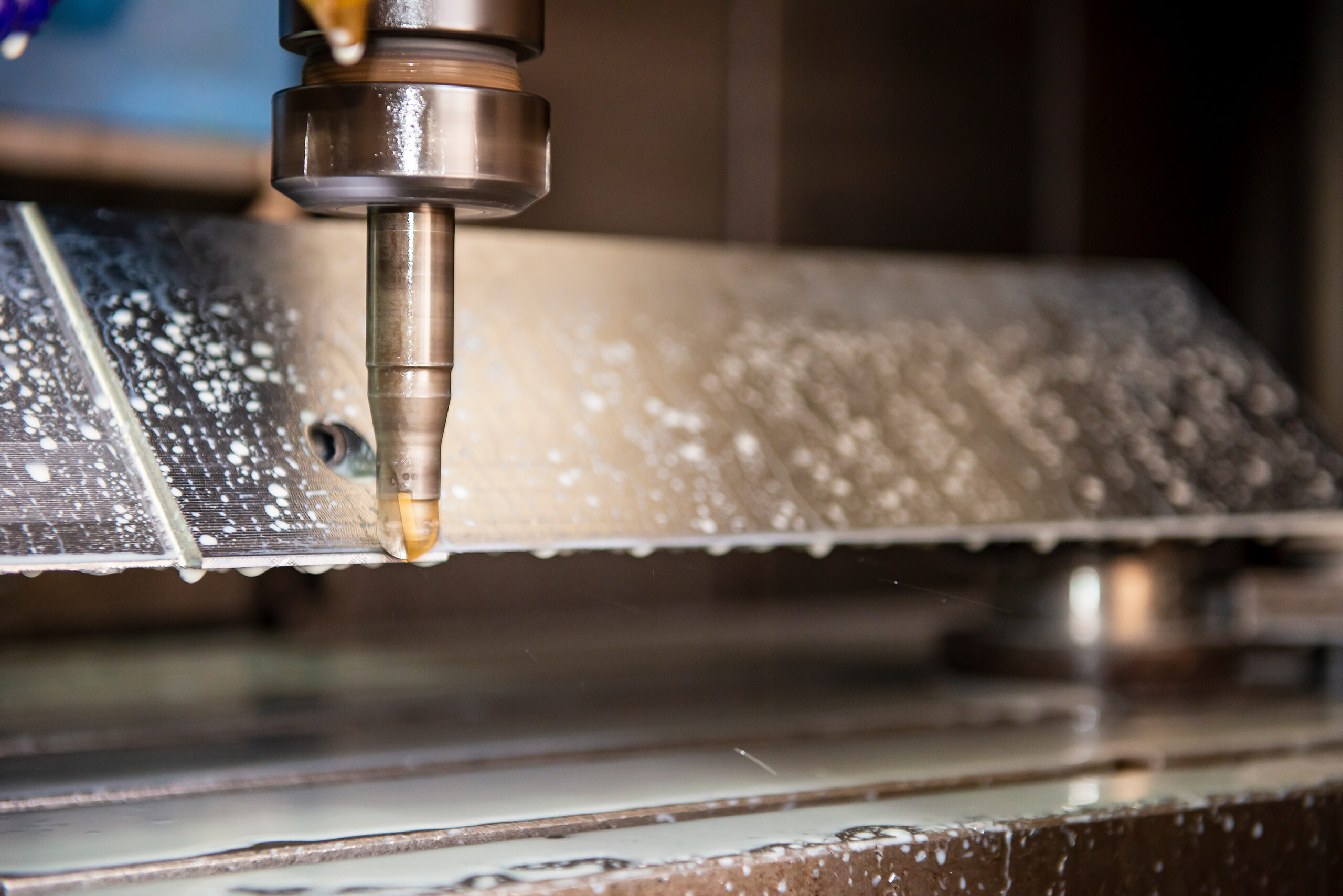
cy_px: 448
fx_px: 2612
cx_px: 672
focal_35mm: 70
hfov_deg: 28.8
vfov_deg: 19.5
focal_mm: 70
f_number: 3.2
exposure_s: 1/60
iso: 1600
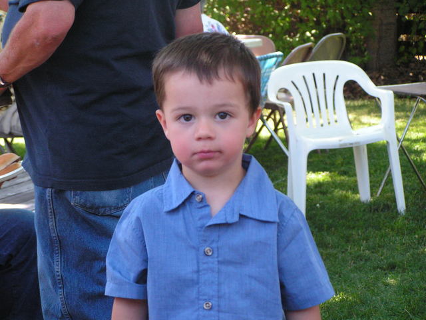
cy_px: 160
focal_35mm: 141
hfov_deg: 14.0
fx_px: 1735
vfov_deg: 10.5
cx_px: 213
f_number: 3.2
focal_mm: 23.4
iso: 160
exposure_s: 1/160
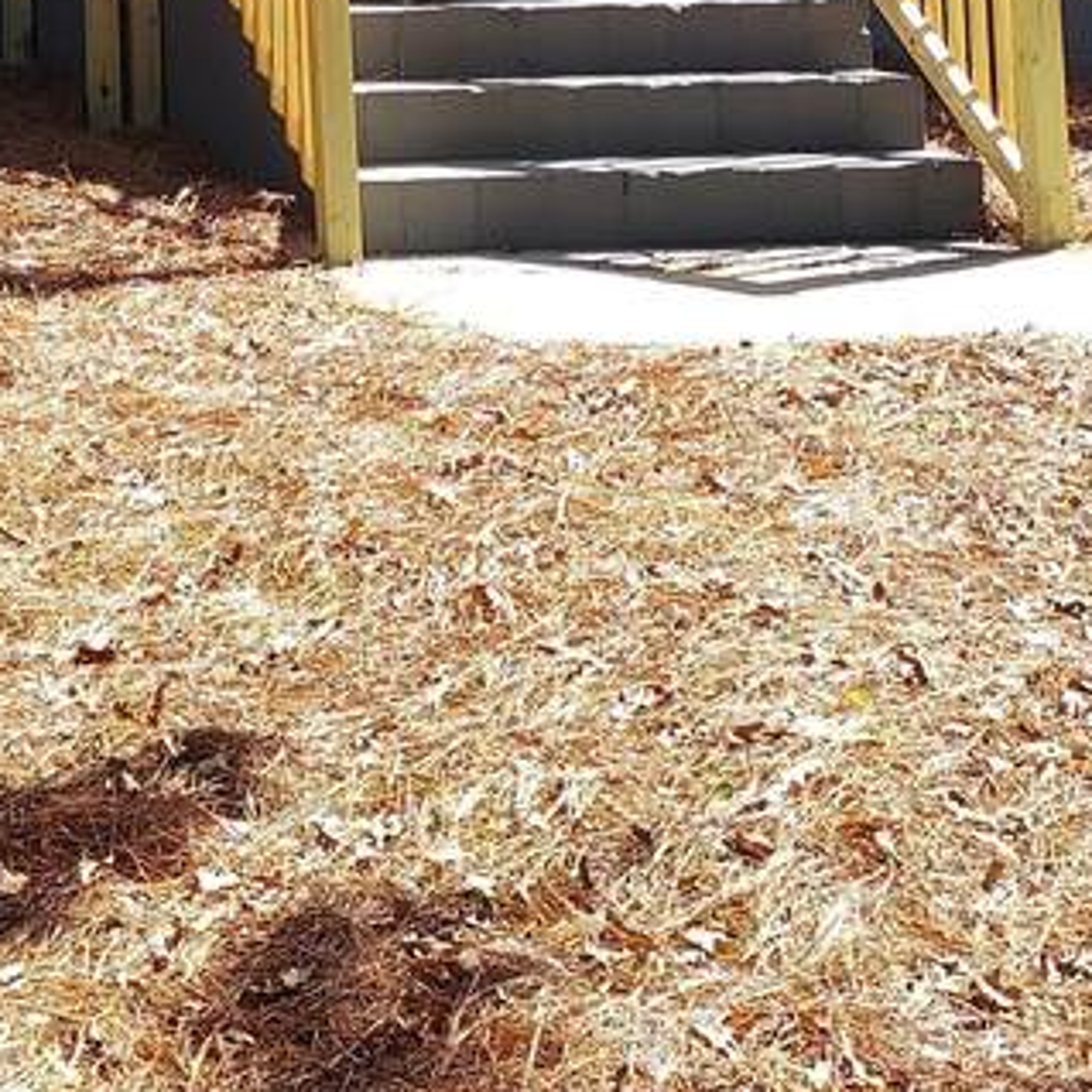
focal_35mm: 85
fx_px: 3034
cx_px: -308
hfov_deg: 19.0
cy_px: -380
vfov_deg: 18.7
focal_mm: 4.6
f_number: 1.8
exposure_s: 1/213
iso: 40
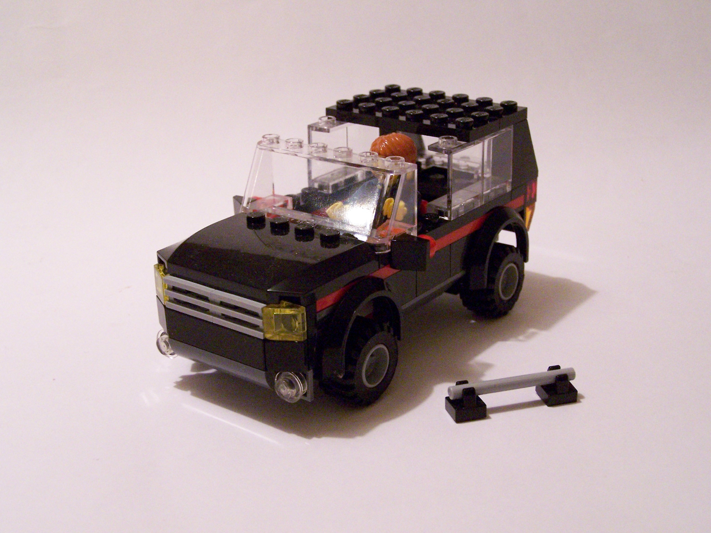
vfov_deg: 26.1
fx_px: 1150
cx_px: 356
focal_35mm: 56
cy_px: 266
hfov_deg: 34.3
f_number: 3.1
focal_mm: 9.3
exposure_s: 1/15
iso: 400
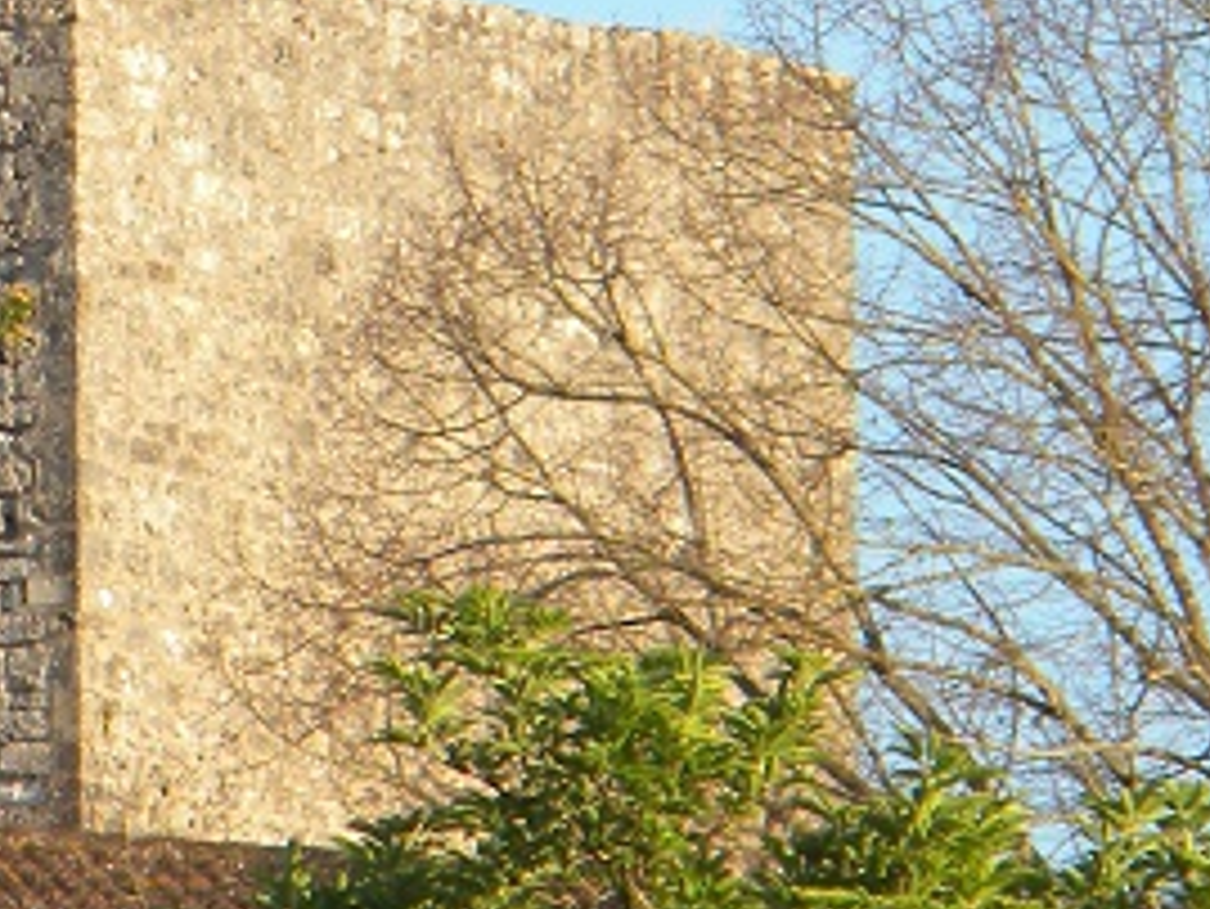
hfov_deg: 2.4
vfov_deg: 1.8
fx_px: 28921
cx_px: -238
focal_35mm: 827
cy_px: 274
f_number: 5.4
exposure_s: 1/196
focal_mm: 50.4
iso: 80
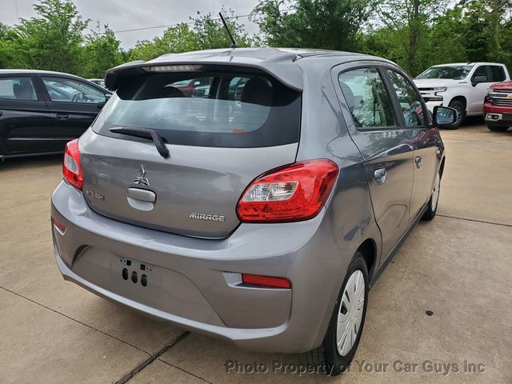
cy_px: 192
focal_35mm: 26
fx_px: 385
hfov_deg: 67.3
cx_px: 256
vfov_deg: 53.1
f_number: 2.4
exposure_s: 1/120
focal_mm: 4.3
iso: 64
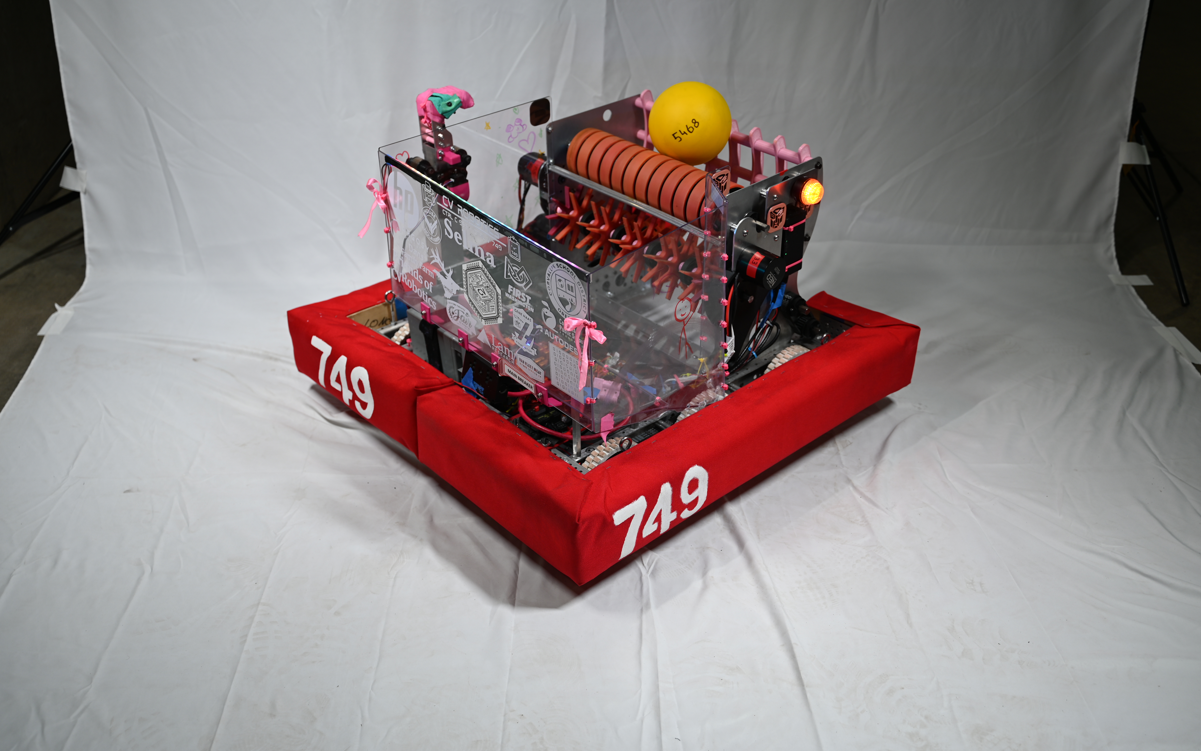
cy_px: 365
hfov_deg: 54.0
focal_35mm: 36
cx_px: 605
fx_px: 1178
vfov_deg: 35.3
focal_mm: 35
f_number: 2.8
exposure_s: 1/40
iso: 110
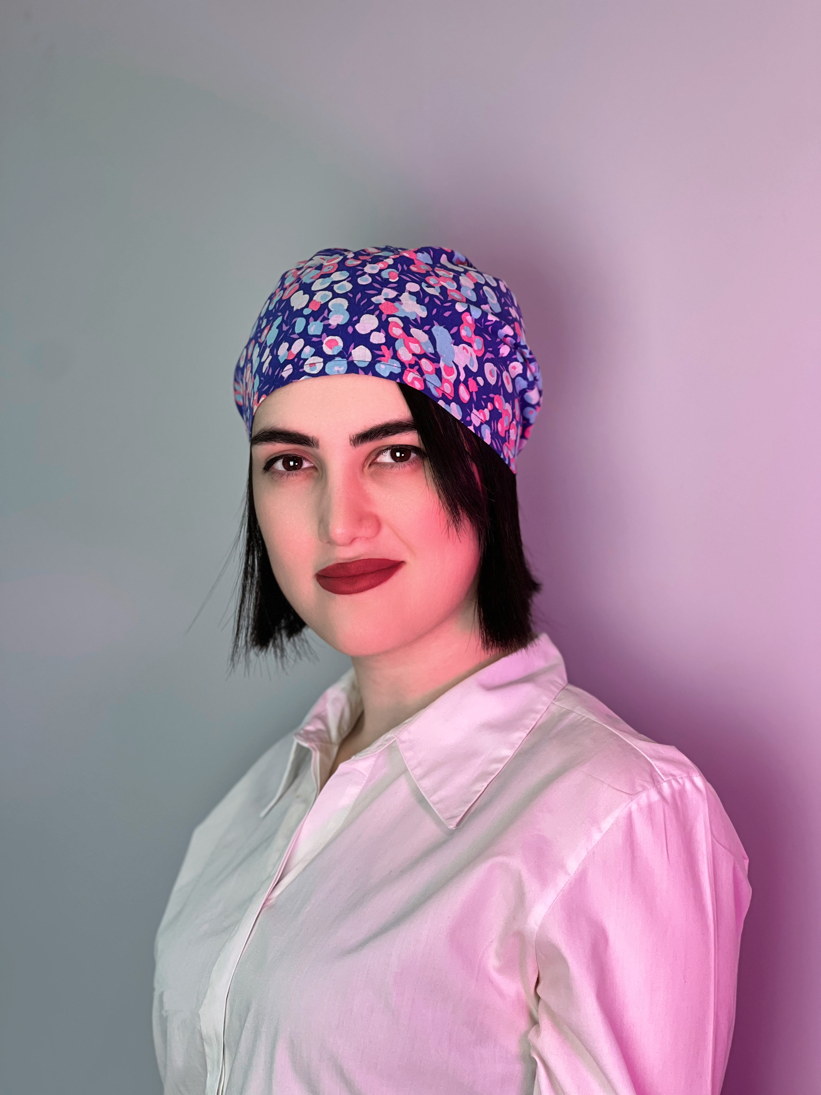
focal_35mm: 77
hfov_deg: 19.1
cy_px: 548
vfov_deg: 25.3
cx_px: 410
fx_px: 2435
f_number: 2.8
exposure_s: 1/100
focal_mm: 9
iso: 100
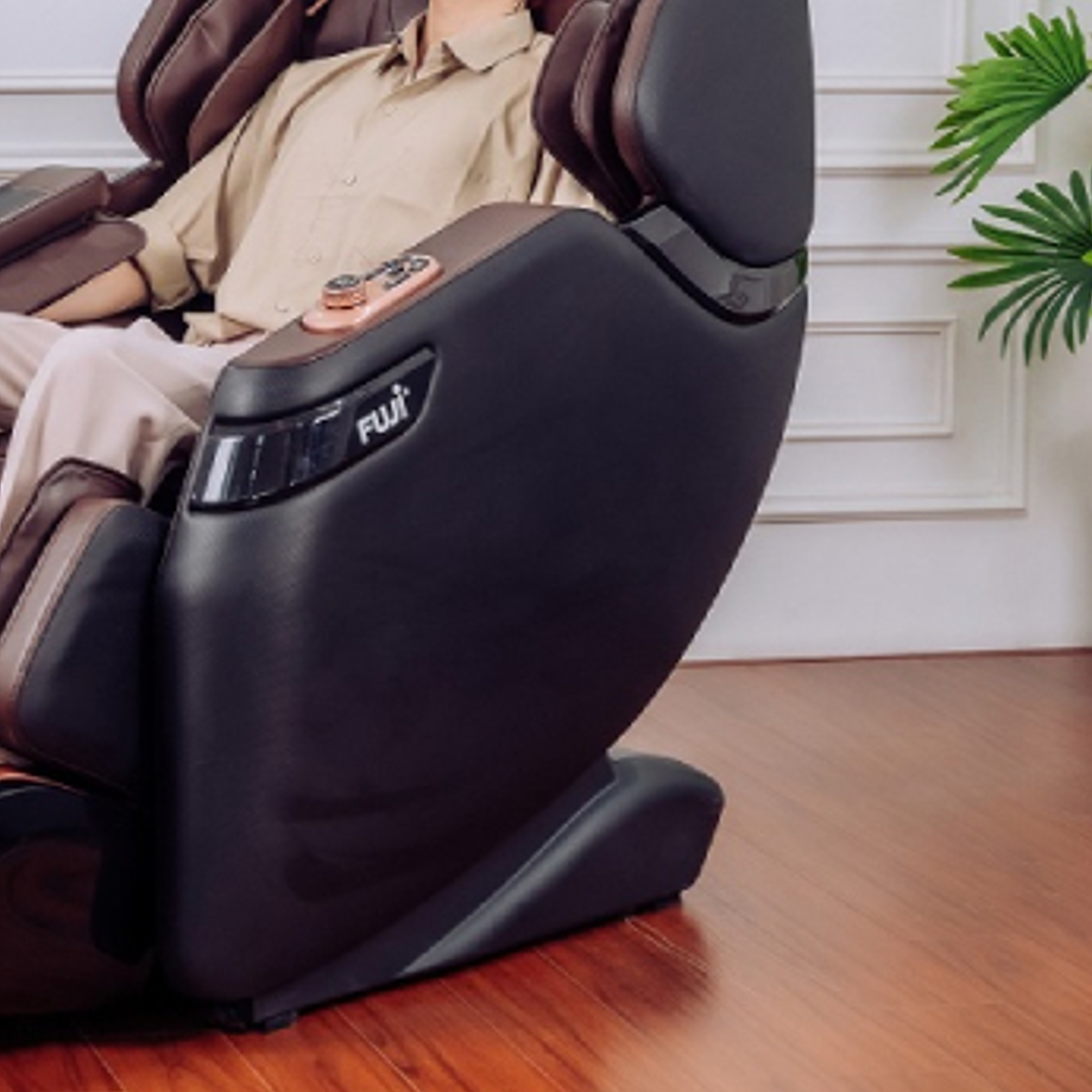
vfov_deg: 14.7
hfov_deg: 14.7
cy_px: 314
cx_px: 227
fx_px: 4211
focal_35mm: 118
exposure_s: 1/160
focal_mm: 60
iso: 1600
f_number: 5
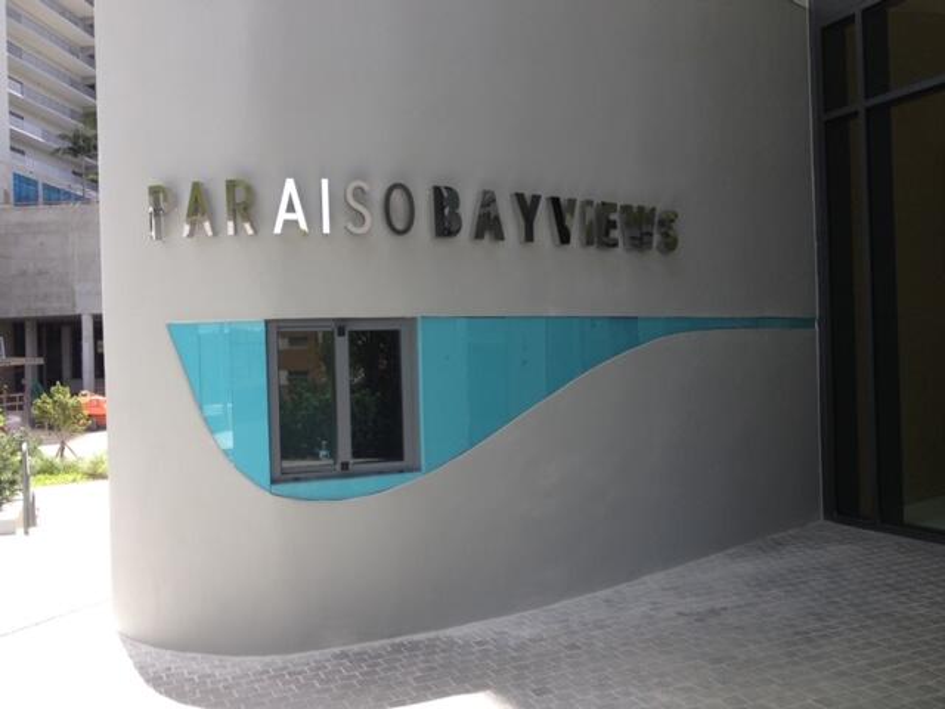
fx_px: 955
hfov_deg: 52.6
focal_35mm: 35
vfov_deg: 40.7
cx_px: 472
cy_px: 354
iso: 50
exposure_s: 1/325
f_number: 2.4
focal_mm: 4.28
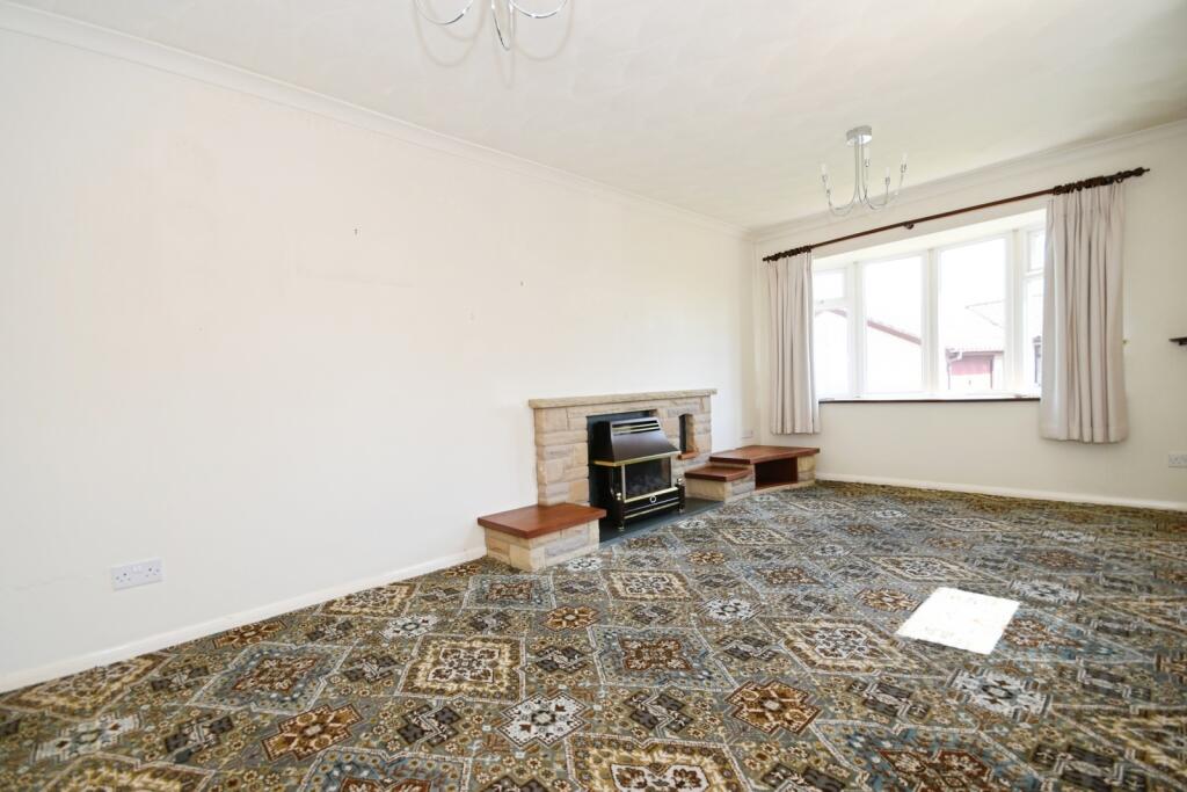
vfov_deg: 77.3
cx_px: 594
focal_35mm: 15
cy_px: 396
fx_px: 495
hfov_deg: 100.4
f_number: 8
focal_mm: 10
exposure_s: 1/60
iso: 400
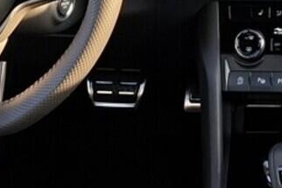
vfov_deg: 11.5
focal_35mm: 107
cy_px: -188
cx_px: 301
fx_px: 839
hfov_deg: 18.4
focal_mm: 5.54
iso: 50
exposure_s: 1/100
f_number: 1.8
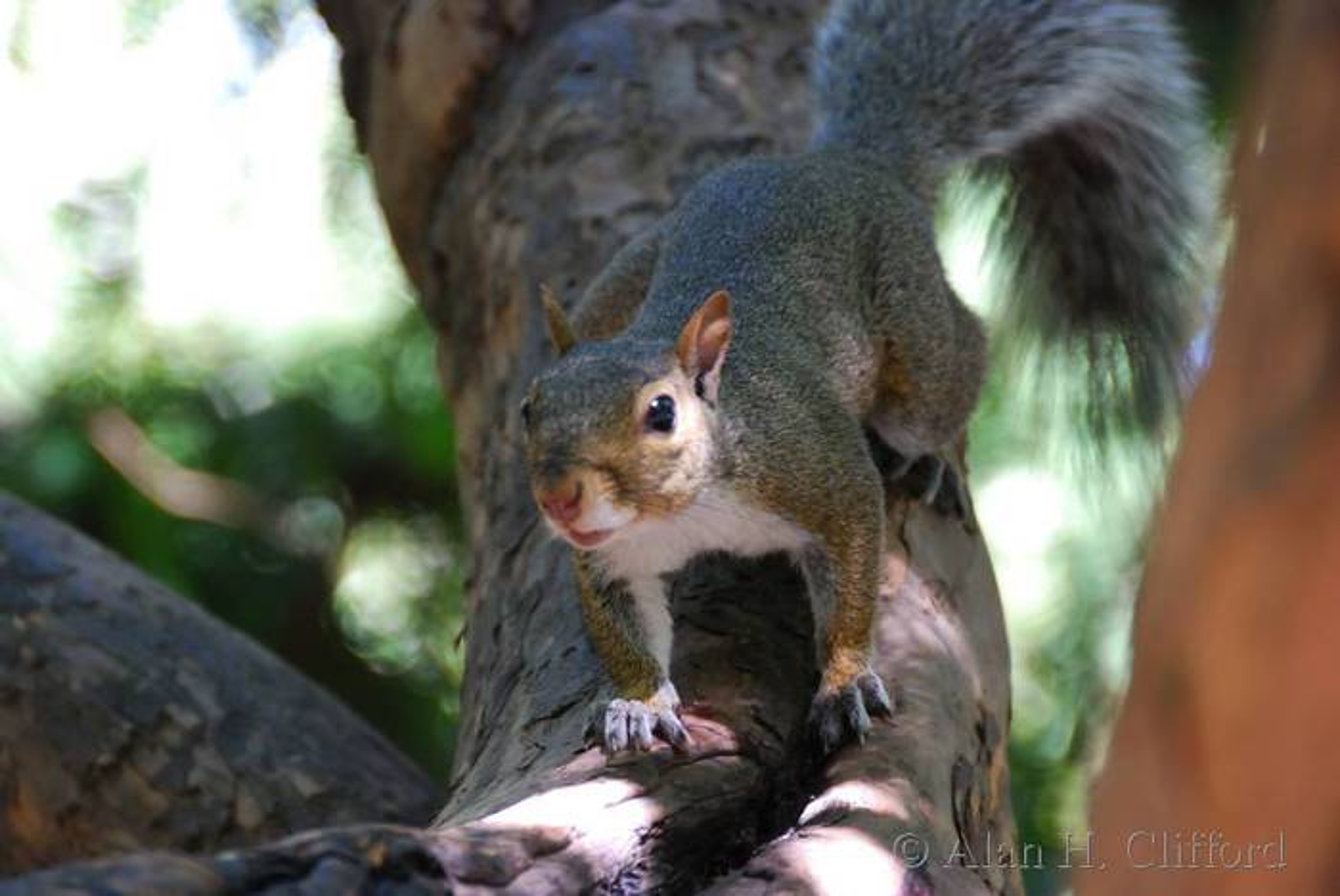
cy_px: 448
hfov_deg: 6.9
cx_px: 670
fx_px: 11176
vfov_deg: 4.6
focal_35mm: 300
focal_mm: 200
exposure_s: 1/30
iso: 640
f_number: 5.6
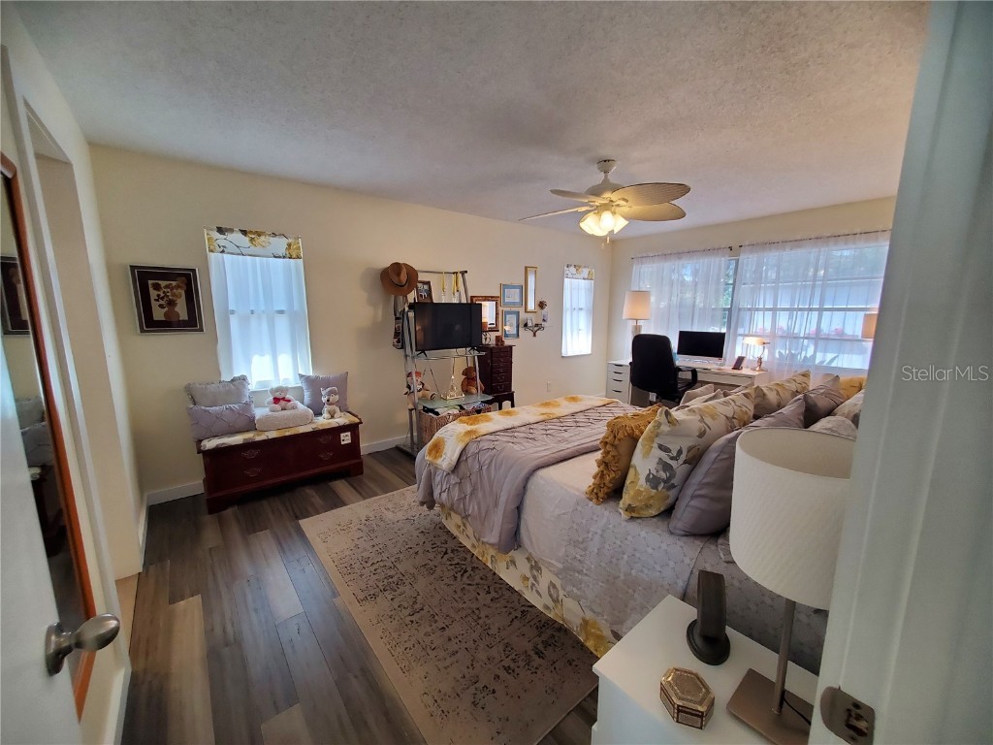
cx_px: 496
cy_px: 372
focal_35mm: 13
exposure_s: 1/60
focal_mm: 1.8
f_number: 2.2
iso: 125
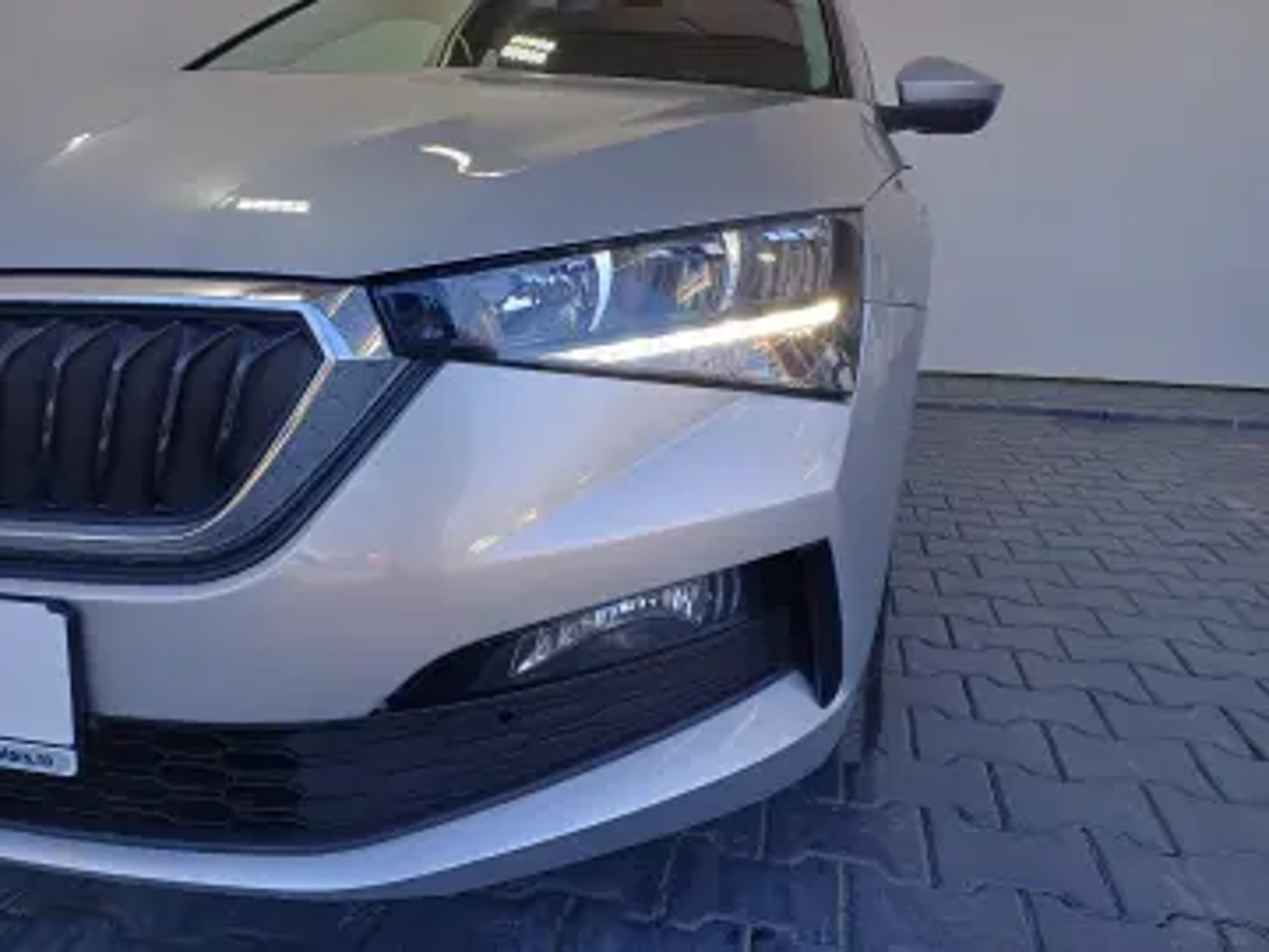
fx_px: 916
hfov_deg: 69.4
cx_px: 634
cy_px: 476
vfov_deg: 54.9
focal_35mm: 25
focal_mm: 4.65
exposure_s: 1/163
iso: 50
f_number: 1.8
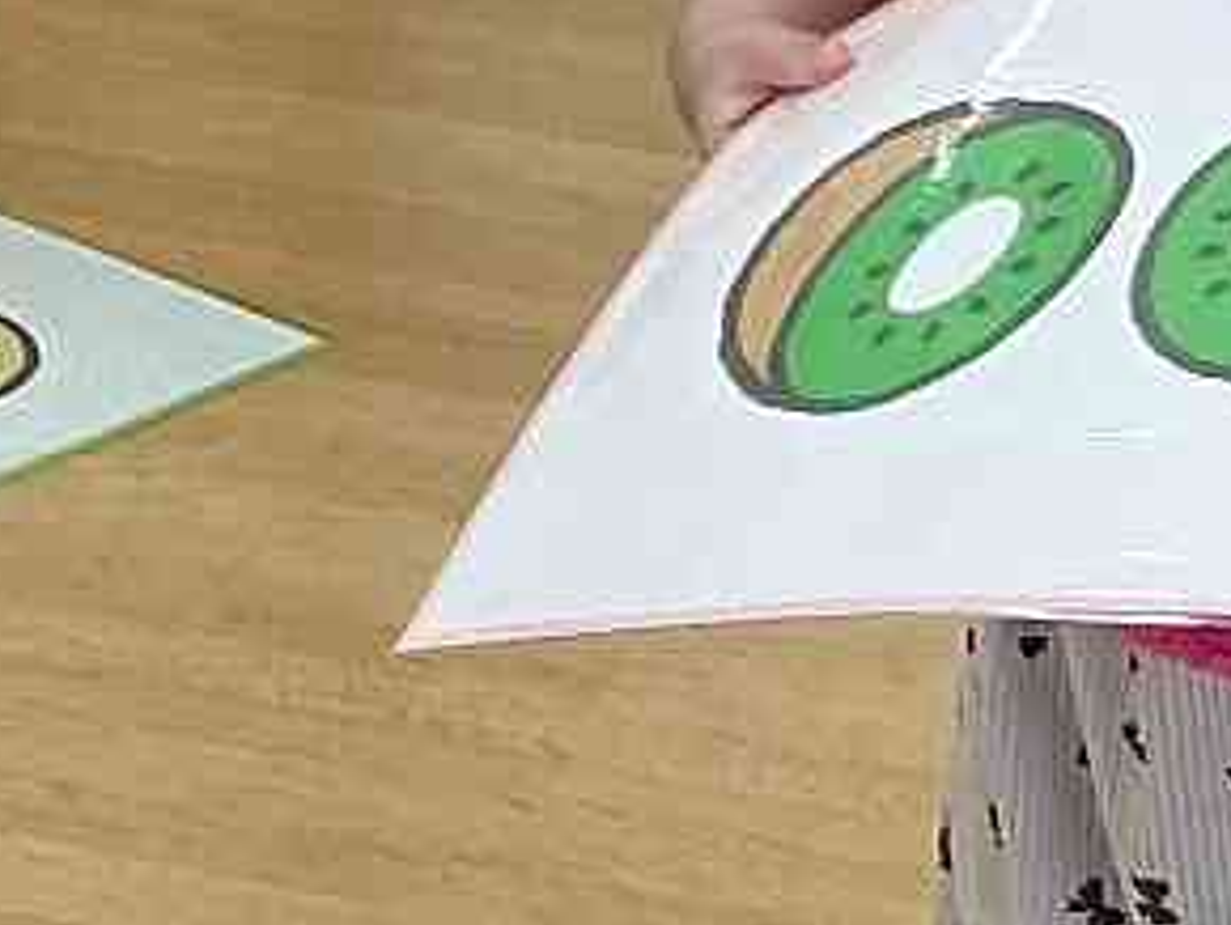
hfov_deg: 9.5
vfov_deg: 7.3
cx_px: -747
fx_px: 7118
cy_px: -437
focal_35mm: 200
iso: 32
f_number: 1.8
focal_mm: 3
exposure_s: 1/120
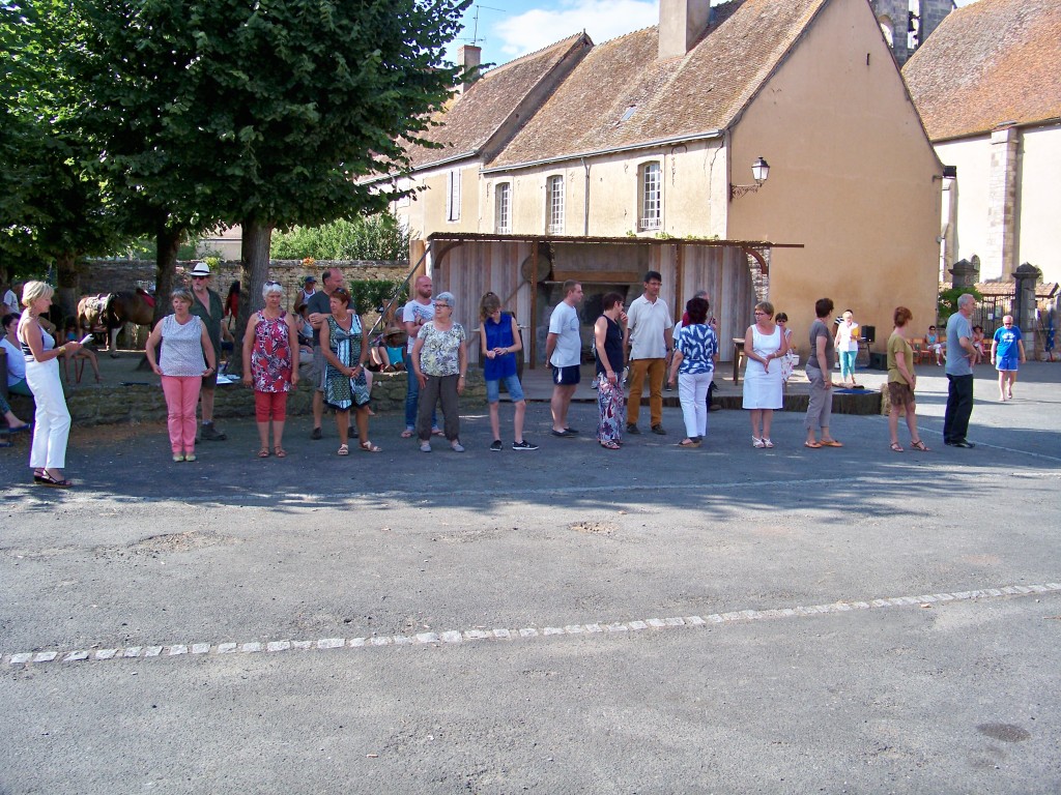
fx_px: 1011
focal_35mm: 33
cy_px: 398
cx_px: 530
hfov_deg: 55.4
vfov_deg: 42.9
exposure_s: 1/500
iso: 100
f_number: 2.8
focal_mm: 5.85
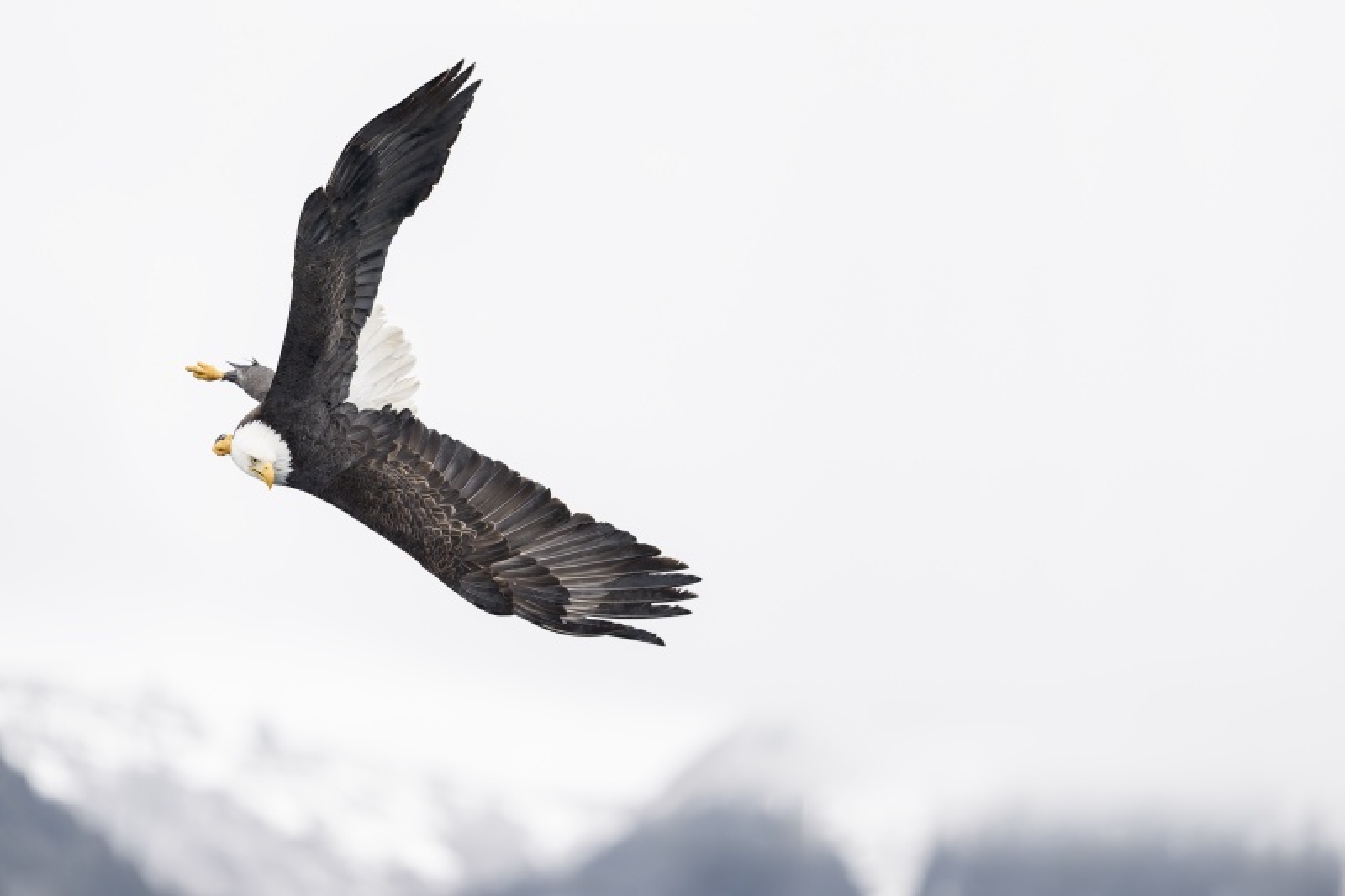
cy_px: 448
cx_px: 672
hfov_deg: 6.9
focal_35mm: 300
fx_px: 11205
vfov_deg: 4.6
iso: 3200
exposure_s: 1/3200
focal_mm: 300
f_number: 2.8
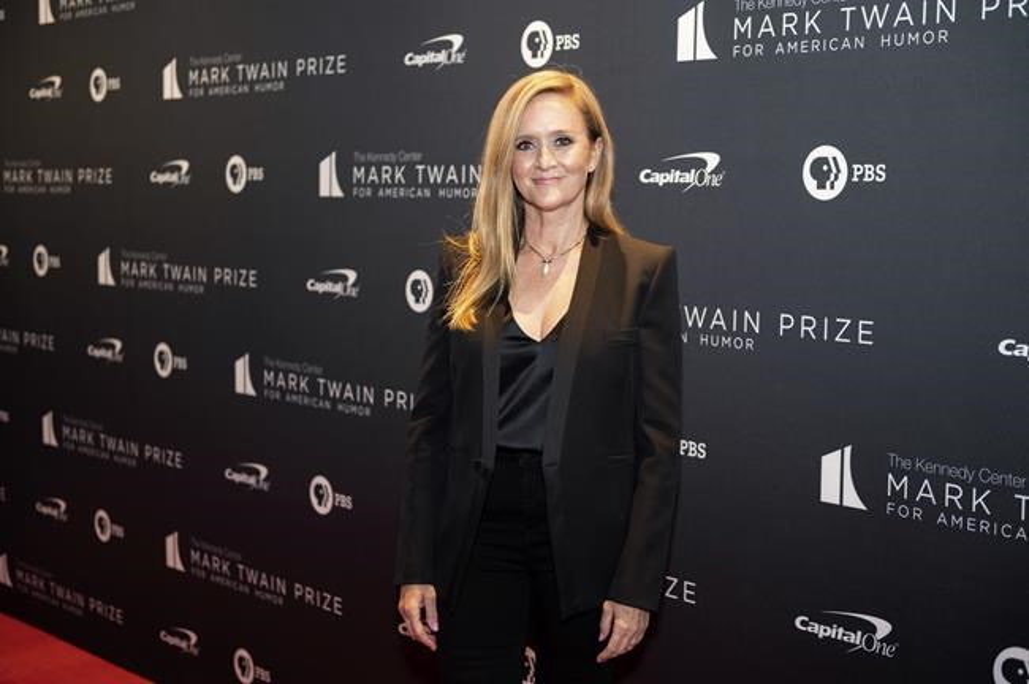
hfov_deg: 36.3
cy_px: 342
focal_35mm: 55
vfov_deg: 24.6
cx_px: 514
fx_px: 1570
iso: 2000
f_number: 2.8
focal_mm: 55
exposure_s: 1/125
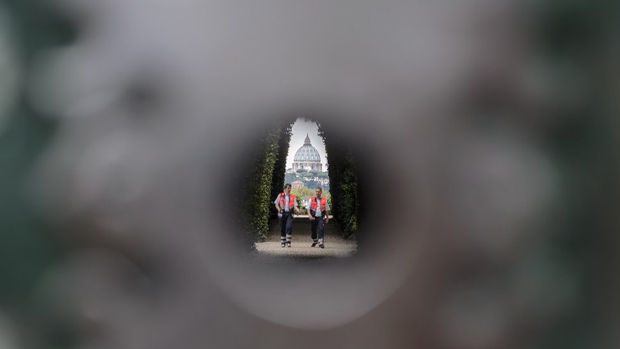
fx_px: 1496
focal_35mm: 91
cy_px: 185
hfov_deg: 23.4
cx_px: 307
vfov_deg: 13.3
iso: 100
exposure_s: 1/15
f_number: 5.6
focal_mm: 50
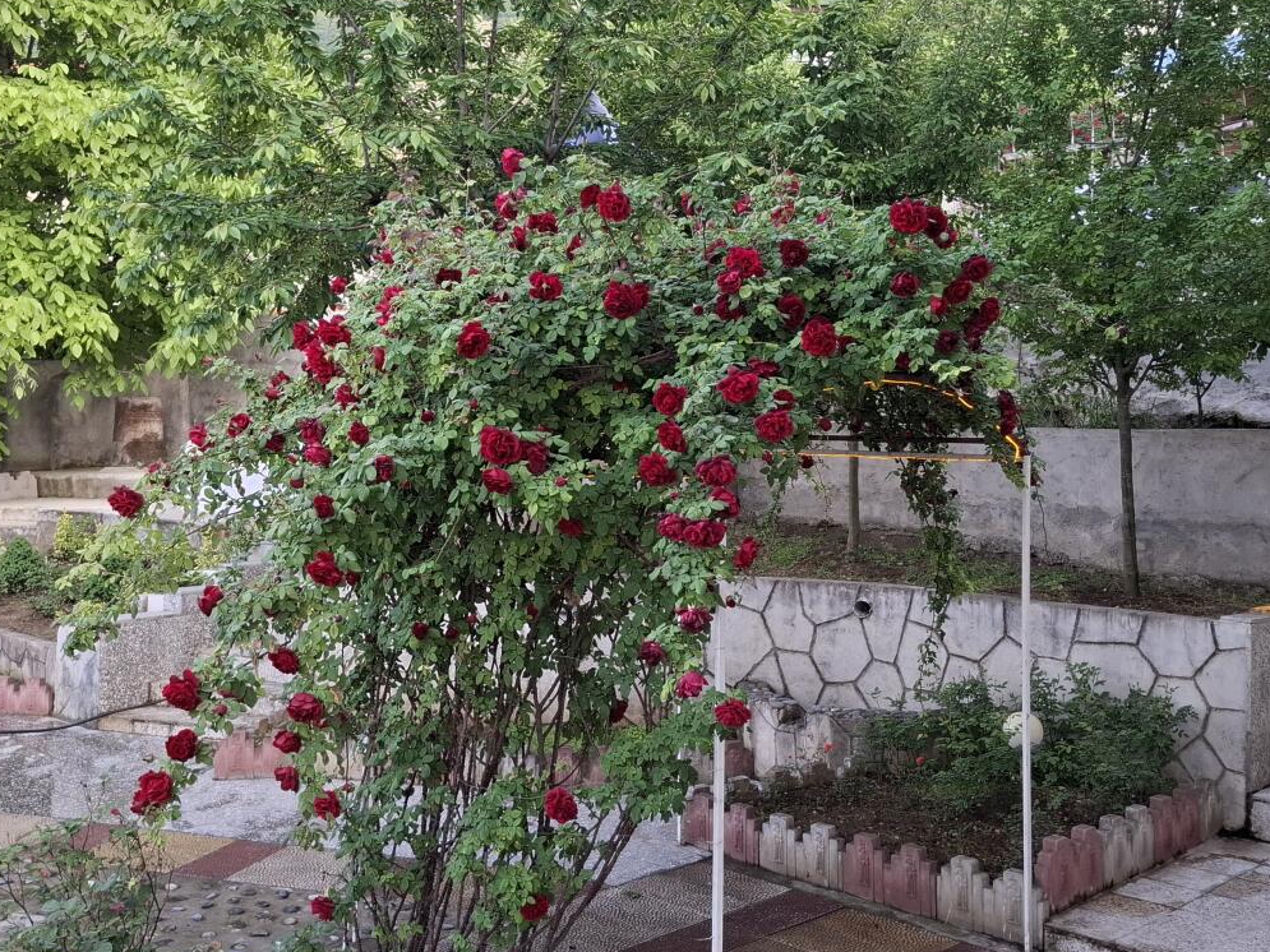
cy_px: 421
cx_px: 620
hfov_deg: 50.1
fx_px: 1357
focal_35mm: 37
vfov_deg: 38.6
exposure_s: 1/100
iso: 50
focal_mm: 5.54
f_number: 1.8
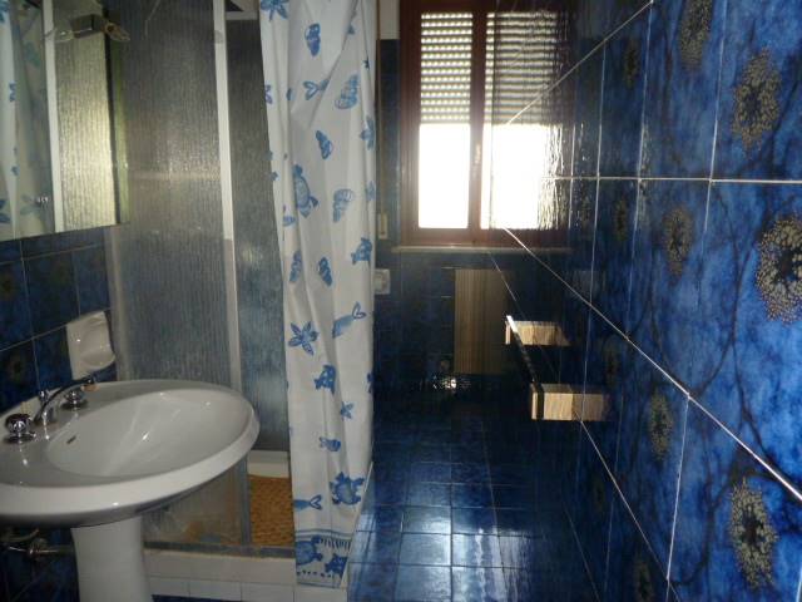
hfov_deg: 69.4
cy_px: 301
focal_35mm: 25
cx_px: 401
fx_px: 579
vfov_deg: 54.9
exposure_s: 1/30
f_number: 3.3
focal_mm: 4.1
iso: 320
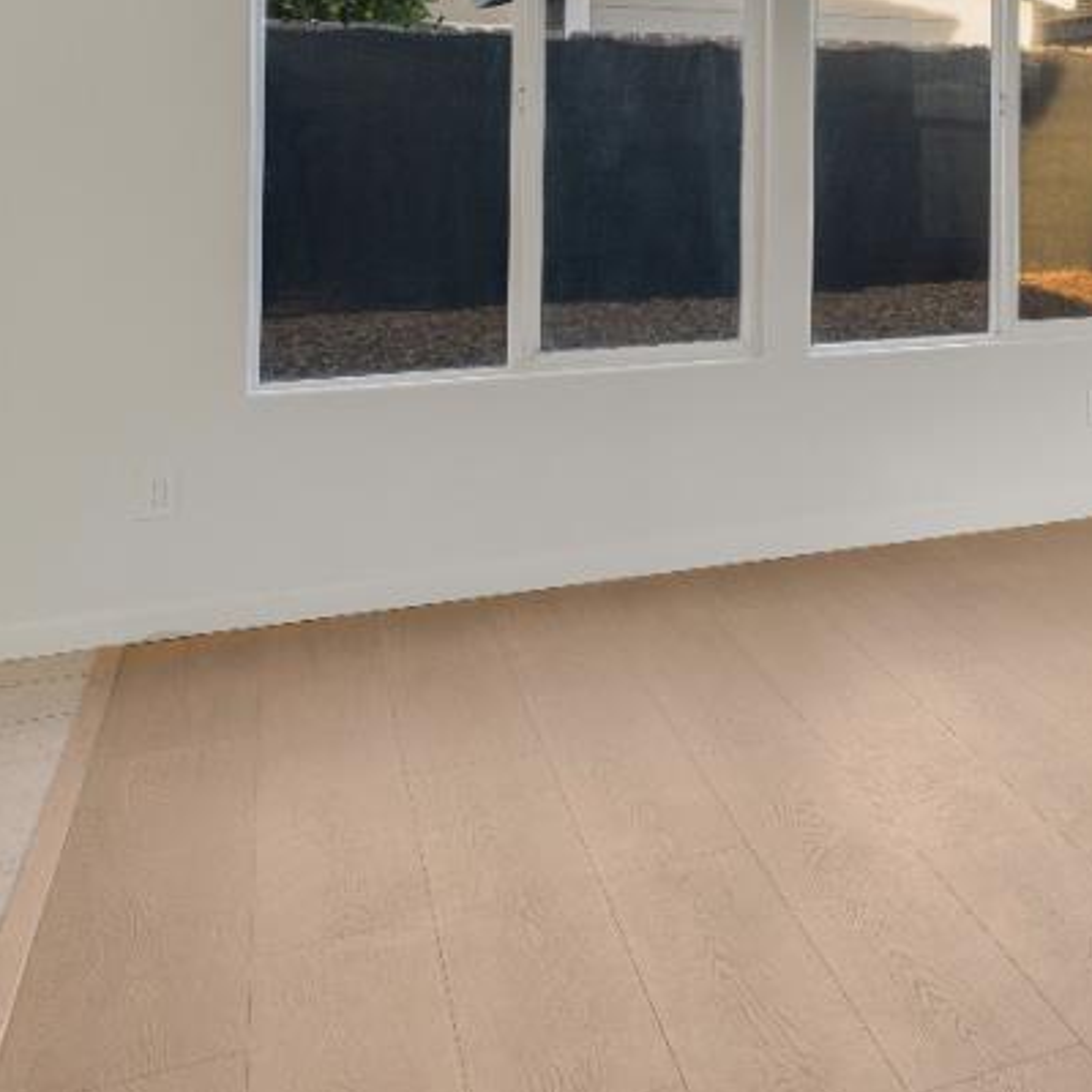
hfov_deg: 26.2
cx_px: 1562
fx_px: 1820
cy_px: 117
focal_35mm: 51
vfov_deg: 31.9
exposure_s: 1/3
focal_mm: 16
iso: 500
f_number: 7.1
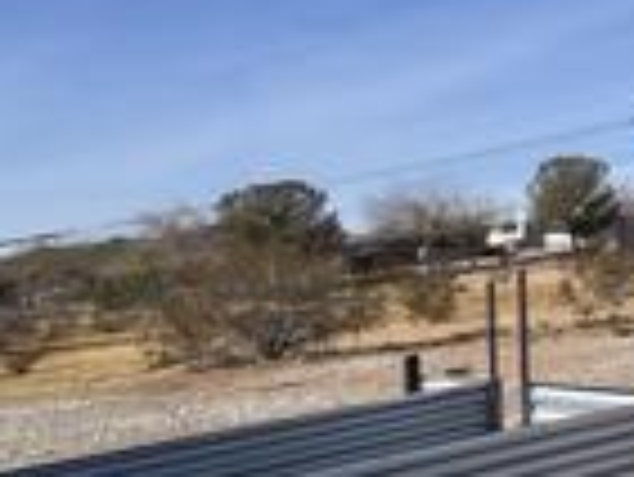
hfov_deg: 20.3
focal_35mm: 59
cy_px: 9
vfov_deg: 23.9
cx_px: 1205
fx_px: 1082
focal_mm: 1.57
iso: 32
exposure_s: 1/2801
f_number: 1.8
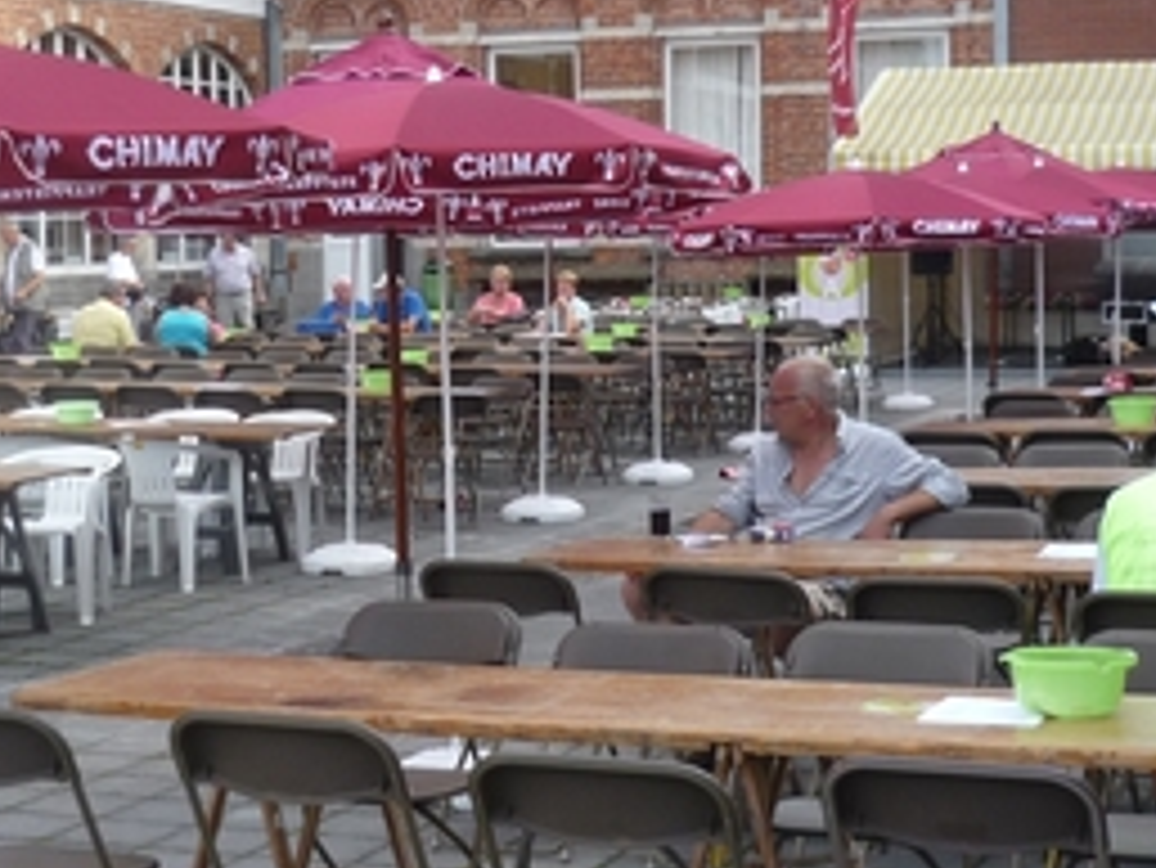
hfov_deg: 25.3
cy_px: 328
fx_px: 2573
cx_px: 450
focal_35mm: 77
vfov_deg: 19.1
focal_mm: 5.5
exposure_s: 1/200
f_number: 2.8
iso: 100
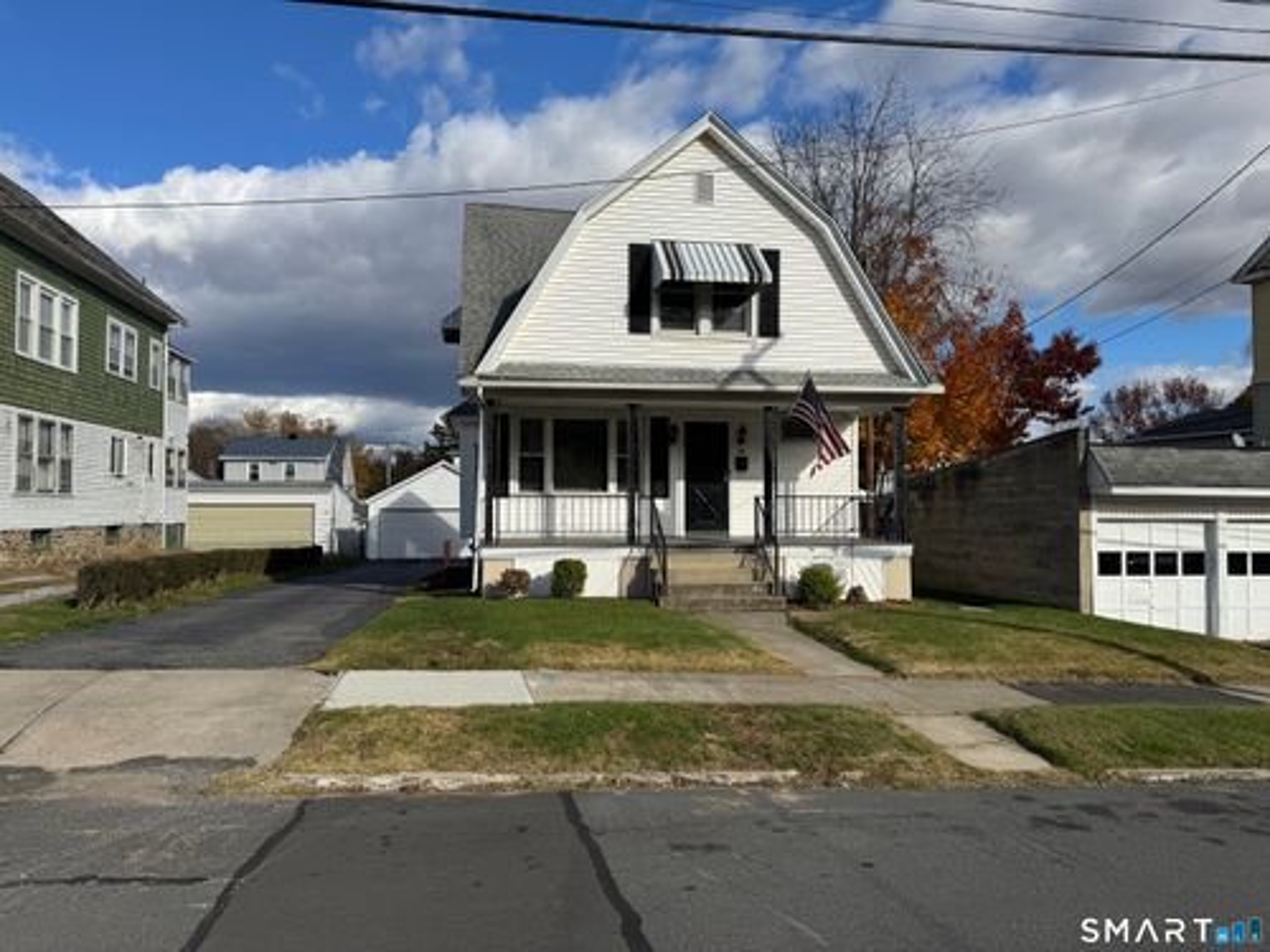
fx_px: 881
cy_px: 476
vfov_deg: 56.8
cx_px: 635
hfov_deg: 71.6
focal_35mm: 24
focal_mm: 6.76
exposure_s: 1/5348
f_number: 1.78
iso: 80
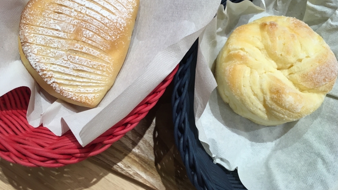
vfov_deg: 36.4
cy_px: 67
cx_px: 169
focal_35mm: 32
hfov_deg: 61.0
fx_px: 287
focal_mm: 4.15
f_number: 2.2
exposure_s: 1/30
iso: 32
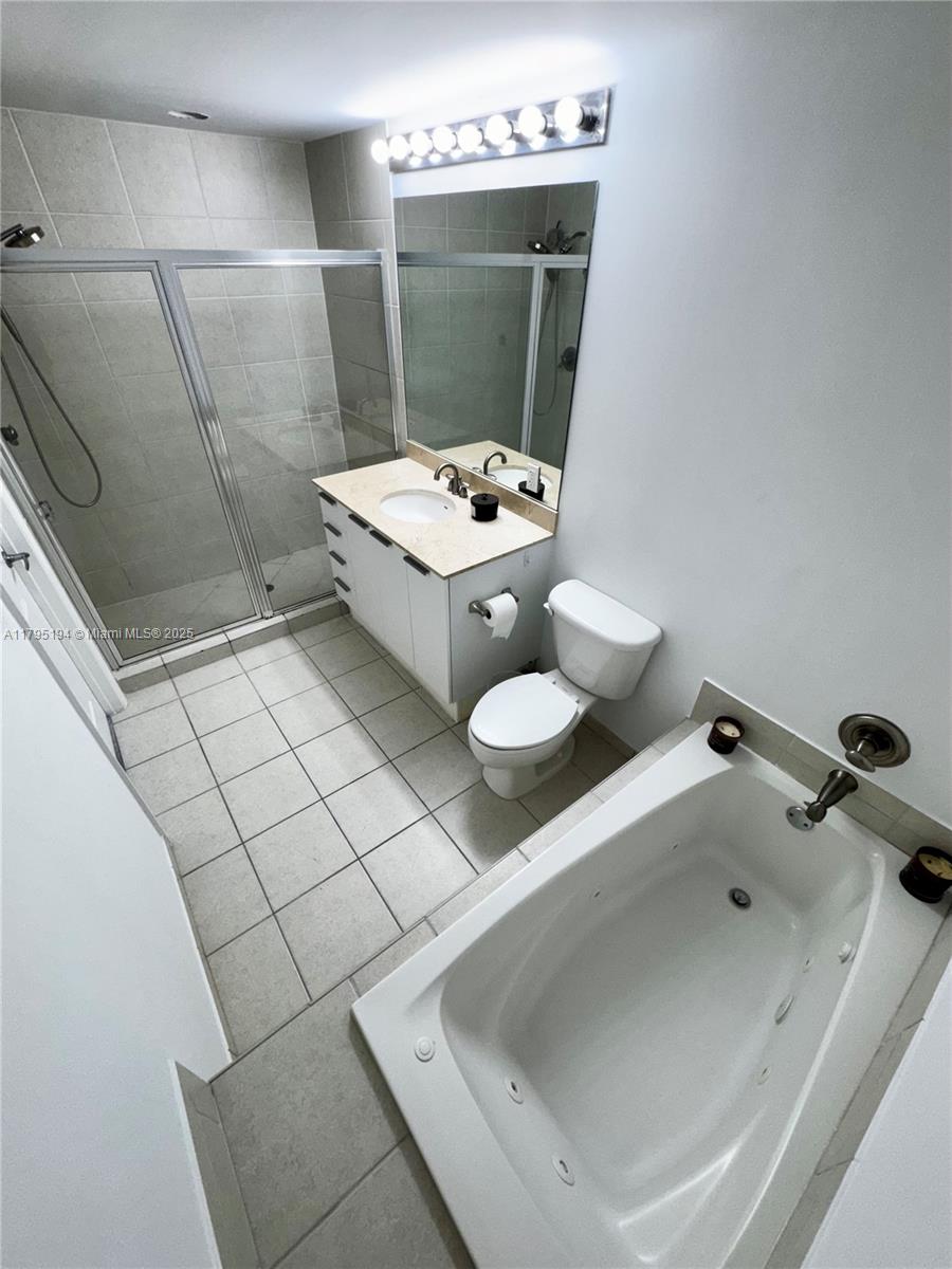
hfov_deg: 85.7
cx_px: 476
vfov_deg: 102.1
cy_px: 634
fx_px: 513
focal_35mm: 14
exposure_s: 1/120
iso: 80
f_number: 2.2
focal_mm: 2.22
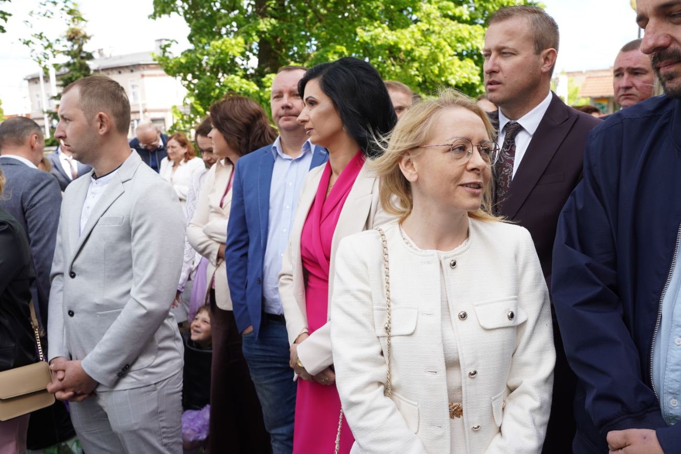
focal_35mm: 35
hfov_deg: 54.4
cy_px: 227
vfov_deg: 37.9
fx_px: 662
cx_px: 340
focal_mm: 35
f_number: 7.1
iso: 160
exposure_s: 1/100
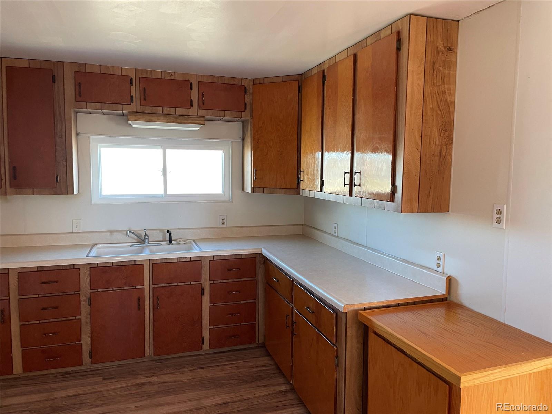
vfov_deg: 53.1
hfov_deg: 67.3
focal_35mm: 26
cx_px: 276
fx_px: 415
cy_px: 207
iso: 160
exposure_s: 1/60
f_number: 1.6
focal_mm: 4.2
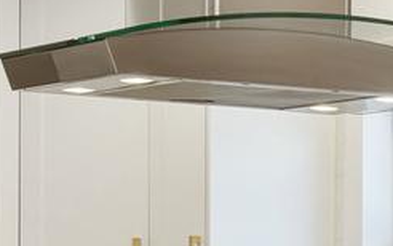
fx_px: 2111
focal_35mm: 197
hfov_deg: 10.6
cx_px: 169
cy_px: 261
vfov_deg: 6.6
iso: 1250
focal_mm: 33
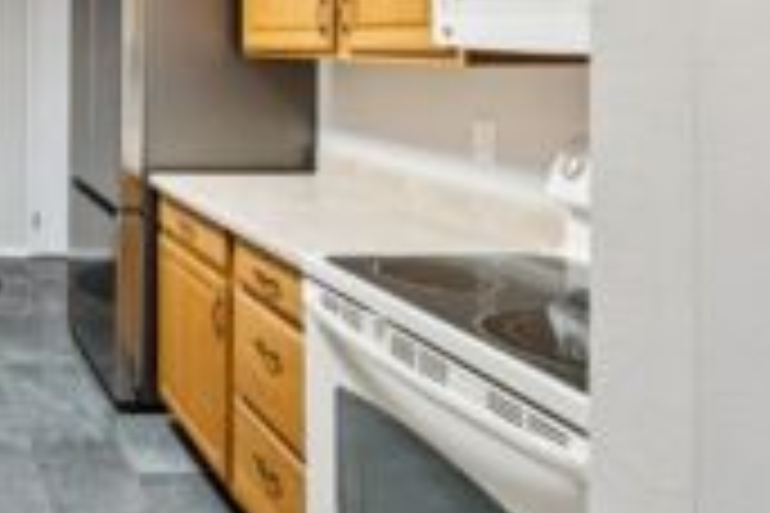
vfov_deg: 35.7
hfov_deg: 41.1
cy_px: 56
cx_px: -113
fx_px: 749
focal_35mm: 35
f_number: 9
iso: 2000
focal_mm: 10
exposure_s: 1/30
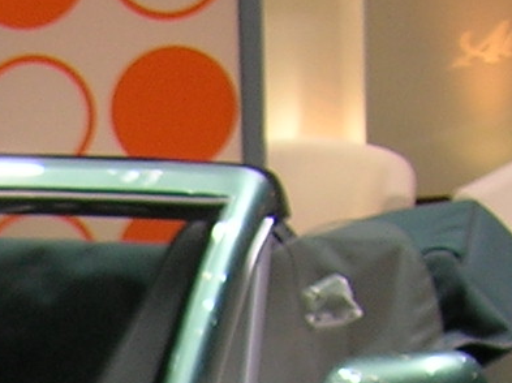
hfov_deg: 9.3
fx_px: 2926
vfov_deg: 6.9
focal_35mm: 198
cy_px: 1059
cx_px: -550
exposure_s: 1/38
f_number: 2.9
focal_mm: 5.7
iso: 50
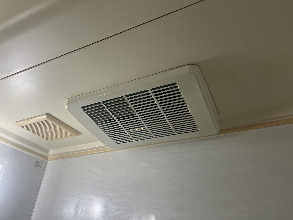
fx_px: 220
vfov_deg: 53.1
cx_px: 146
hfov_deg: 67.3
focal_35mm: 26
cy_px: 110
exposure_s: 1/120
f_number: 1.5
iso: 80
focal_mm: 5.7
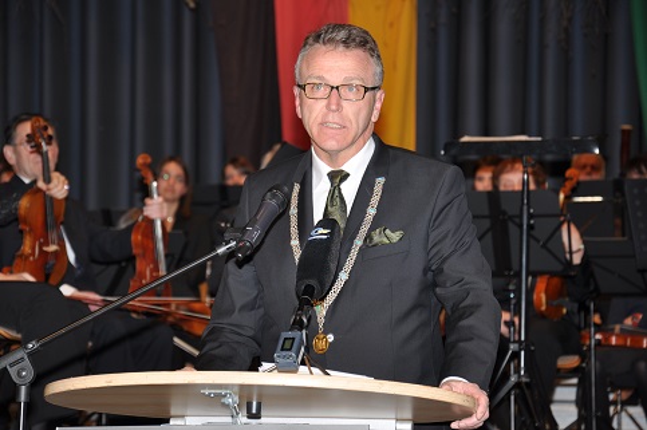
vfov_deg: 9.3
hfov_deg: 14.0
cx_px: 324
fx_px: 2639
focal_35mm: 147
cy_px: 215
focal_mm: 98
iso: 200
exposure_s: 1/60
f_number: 5.6
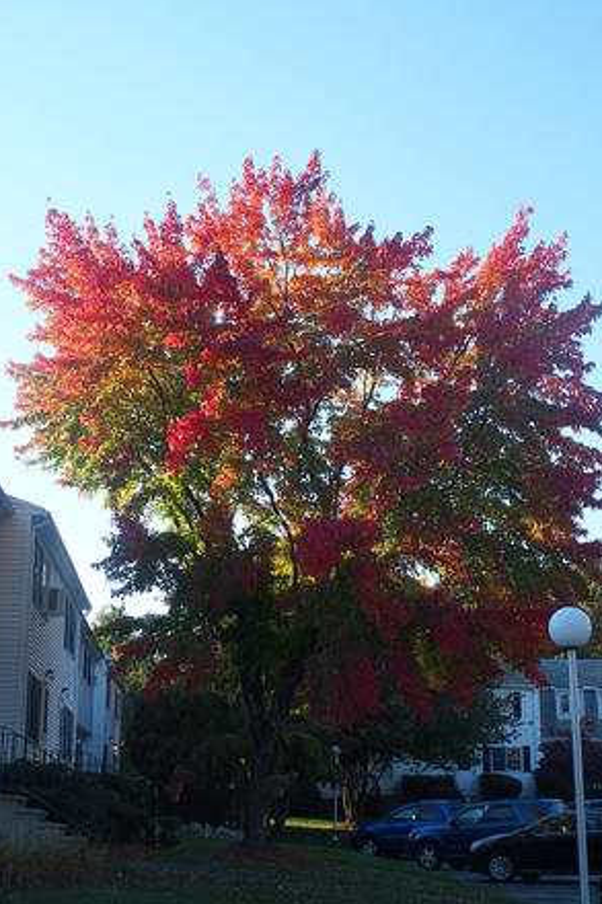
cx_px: 327
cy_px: 446
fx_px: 1230
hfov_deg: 27.5
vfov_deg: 40.4
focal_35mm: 49
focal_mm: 9.8
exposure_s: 1/400
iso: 100
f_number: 3.5
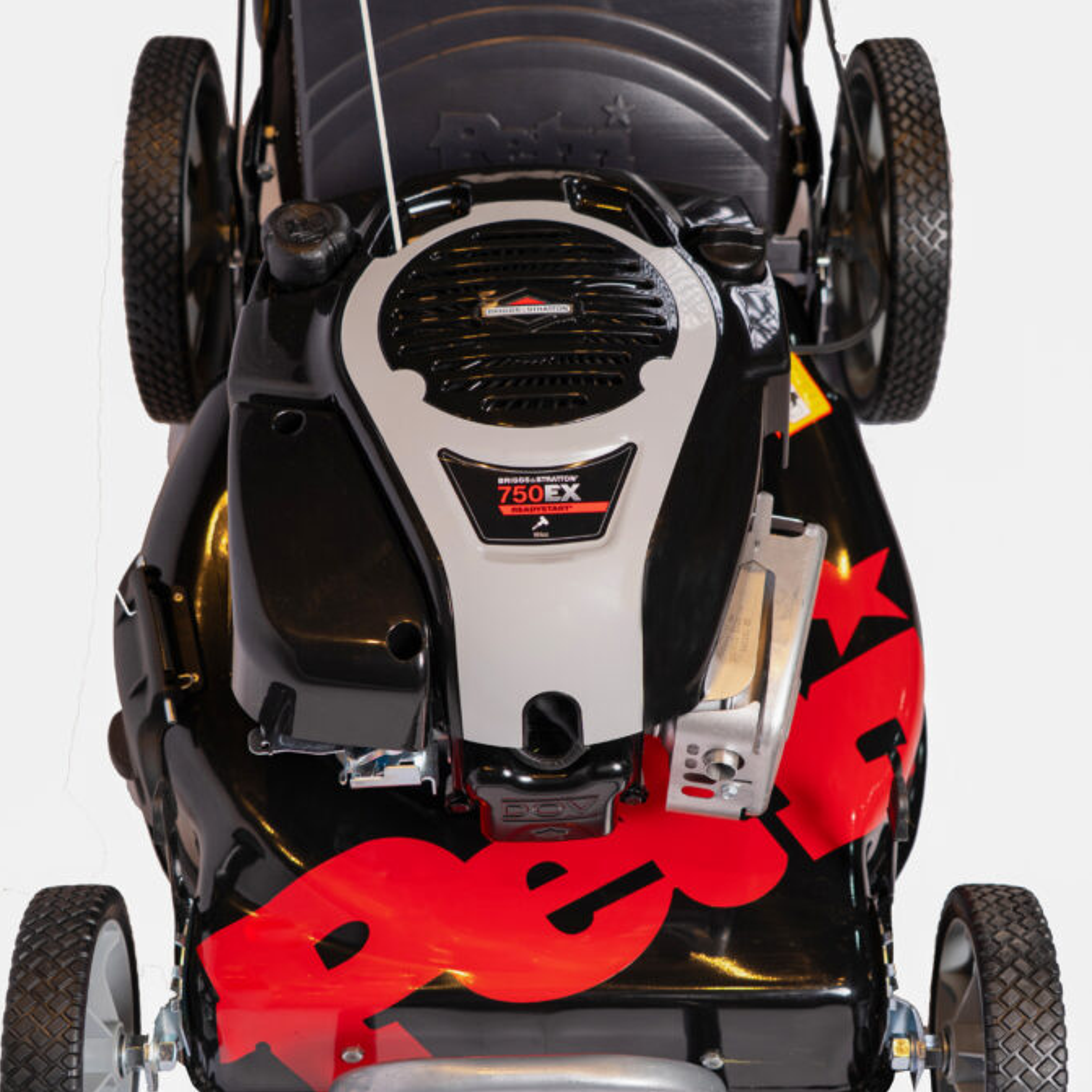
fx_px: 1713
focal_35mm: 48
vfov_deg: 35.3
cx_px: 538
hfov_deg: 35.4
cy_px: 625
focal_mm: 37
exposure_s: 1/160
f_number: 4
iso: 200
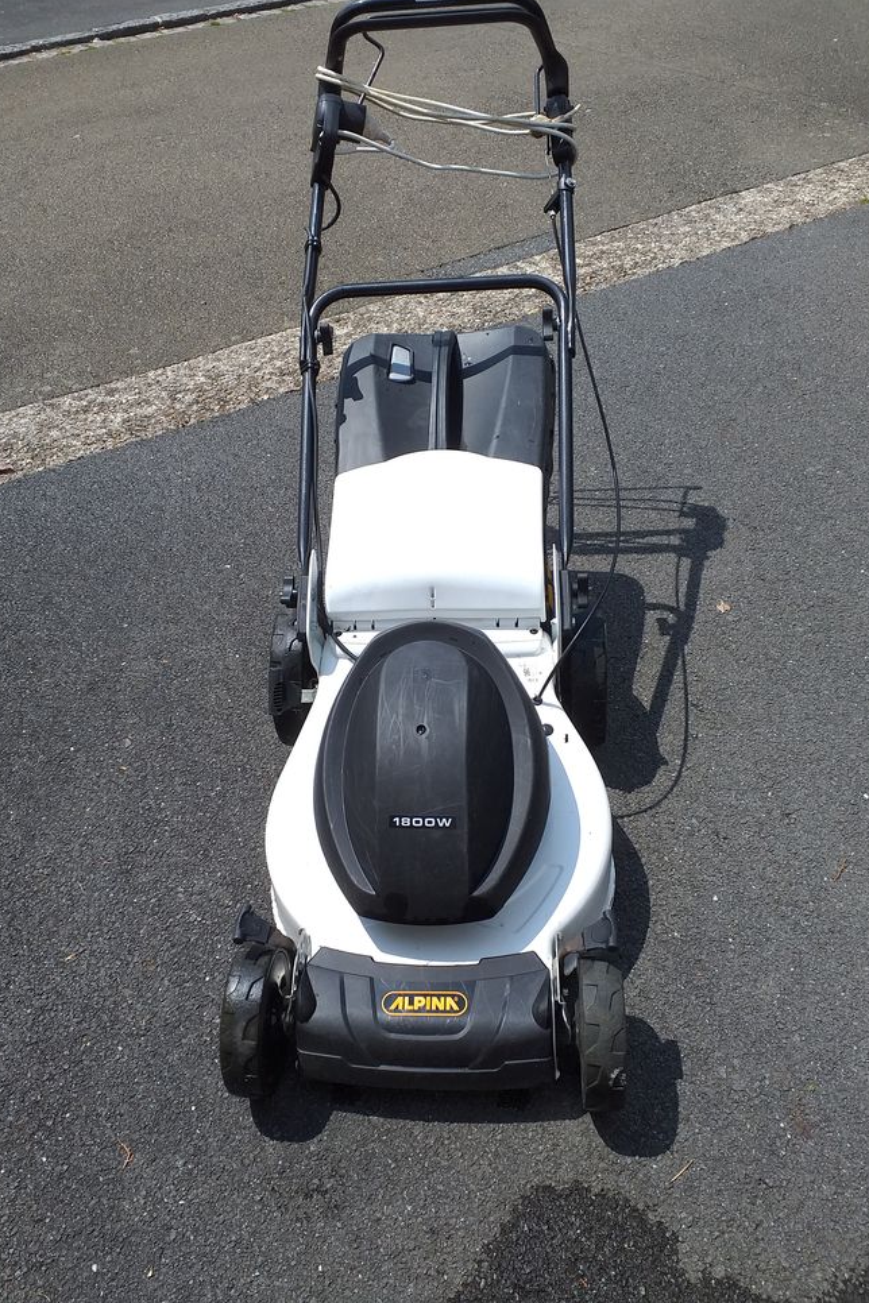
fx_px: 1014
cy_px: 641
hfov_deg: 46.4
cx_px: 402
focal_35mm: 28
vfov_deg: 65.5
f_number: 1.9
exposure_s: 1/1850
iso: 40
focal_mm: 3.6
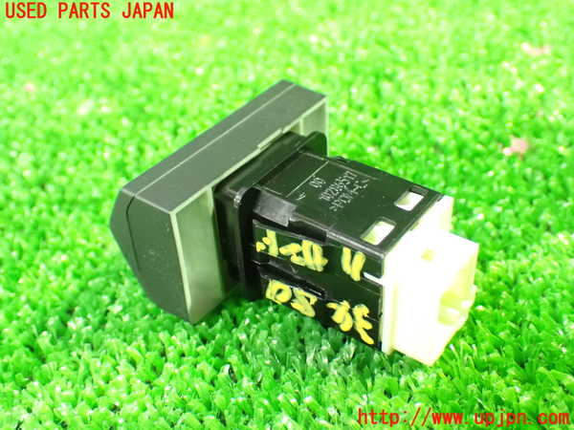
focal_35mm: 44
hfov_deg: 42.9
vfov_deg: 32.9
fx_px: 730
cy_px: 215
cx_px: 287
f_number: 2.9
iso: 1600
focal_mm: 7.84
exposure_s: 1/20
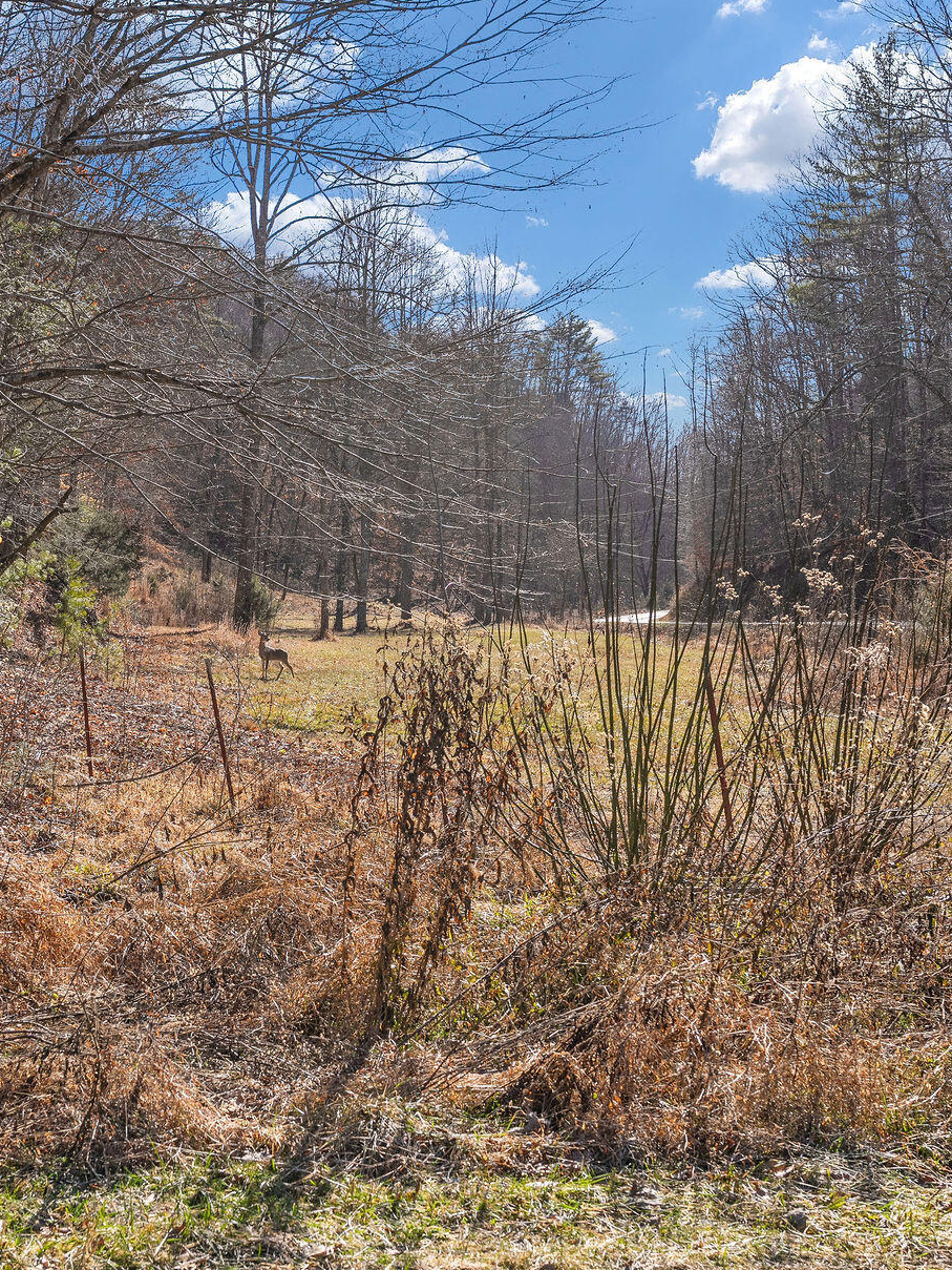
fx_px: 2090
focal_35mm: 57
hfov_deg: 25.5
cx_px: 290
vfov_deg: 33.7
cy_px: 704
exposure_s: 1/320
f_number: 8
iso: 100
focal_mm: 35
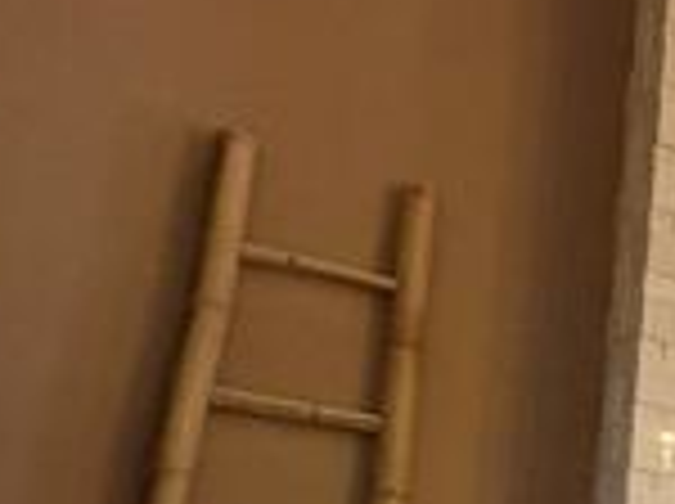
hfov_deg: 17.5
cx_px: 1442
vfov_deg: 20.1
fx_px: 1285
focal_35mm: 66
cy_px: 684
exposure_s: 1/120
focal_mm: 2.22
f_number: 2.2
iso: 500
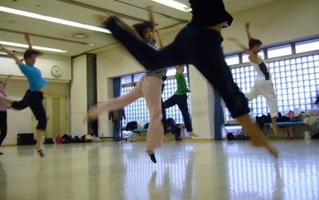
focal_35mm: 38
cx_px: 162
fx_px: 331
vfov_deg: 33.6
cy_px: 85
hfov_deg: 51.5
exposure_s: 1/25
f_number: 2.8
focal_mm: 5.8
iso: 100
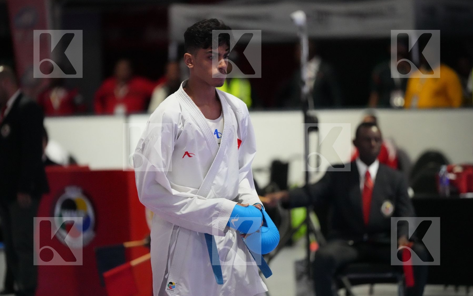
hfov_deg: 11.5
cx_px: 237
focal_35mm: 182
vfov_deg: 7.2
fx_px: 2346
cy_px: 147
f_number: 2.8
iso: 12800
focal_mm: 178
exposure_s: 1/800
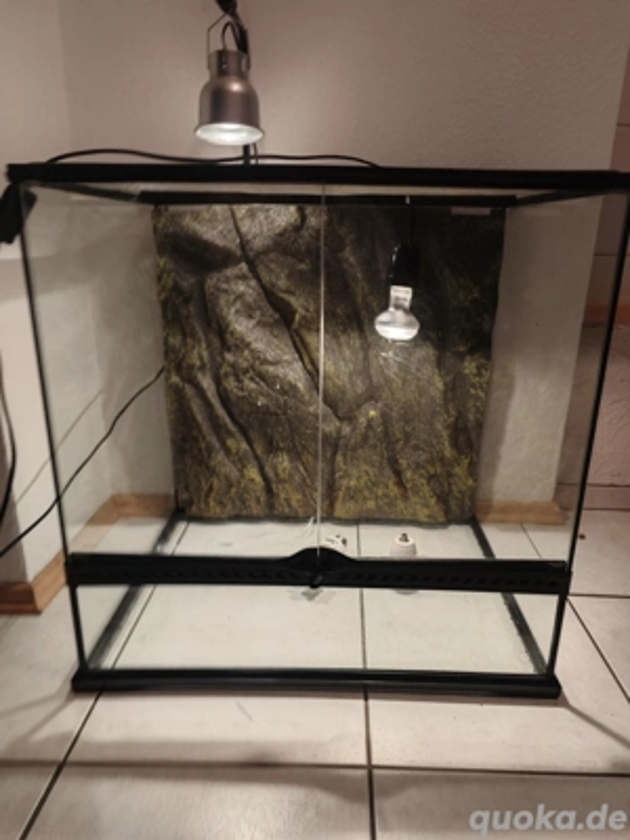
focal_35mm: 23
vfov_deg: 73.9
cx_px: 315
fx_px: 558
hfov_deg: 58.9
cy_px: 420
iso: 400
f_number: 1.63
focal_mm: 8.72
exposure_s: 1/101
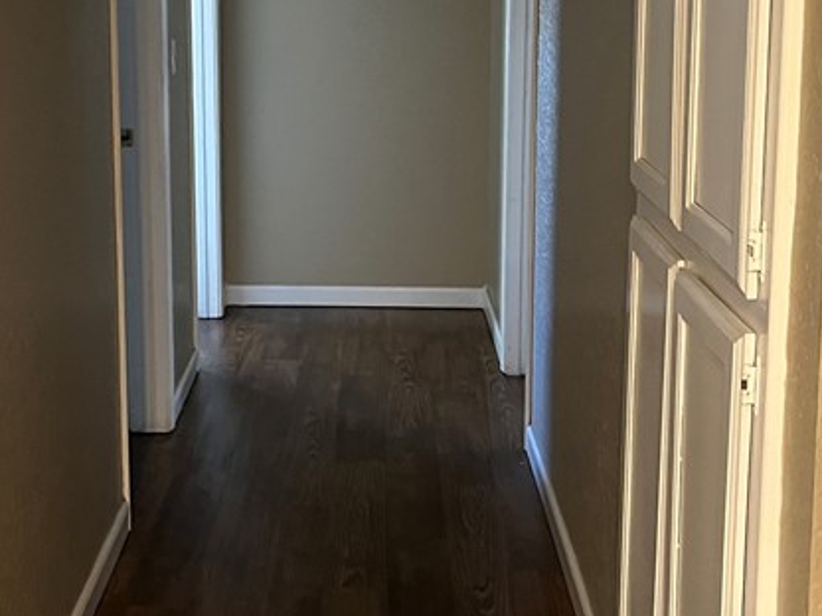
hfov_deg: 29.8
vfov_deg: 22.9
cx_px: 202
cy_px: 217
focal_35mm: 64
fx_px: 1520
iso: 640
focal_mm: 5.1
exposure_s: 1/40
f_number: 1.6
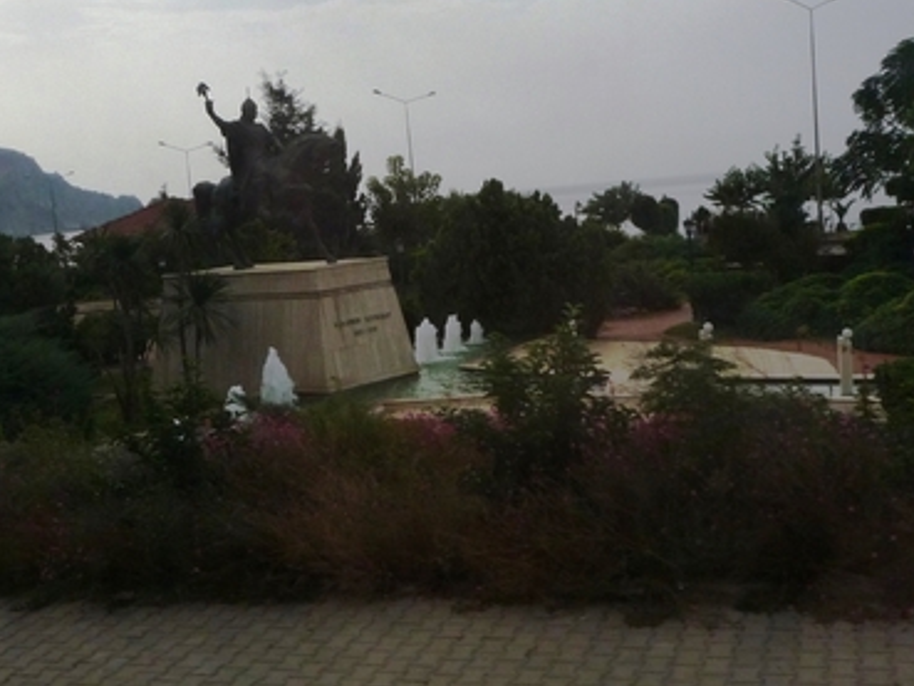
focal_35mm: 52
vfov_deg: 28.0
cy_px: 347
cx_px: 411
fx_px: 1373
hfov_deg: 36.8
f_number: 8
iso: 160
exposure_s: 1/500
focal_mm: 5.3
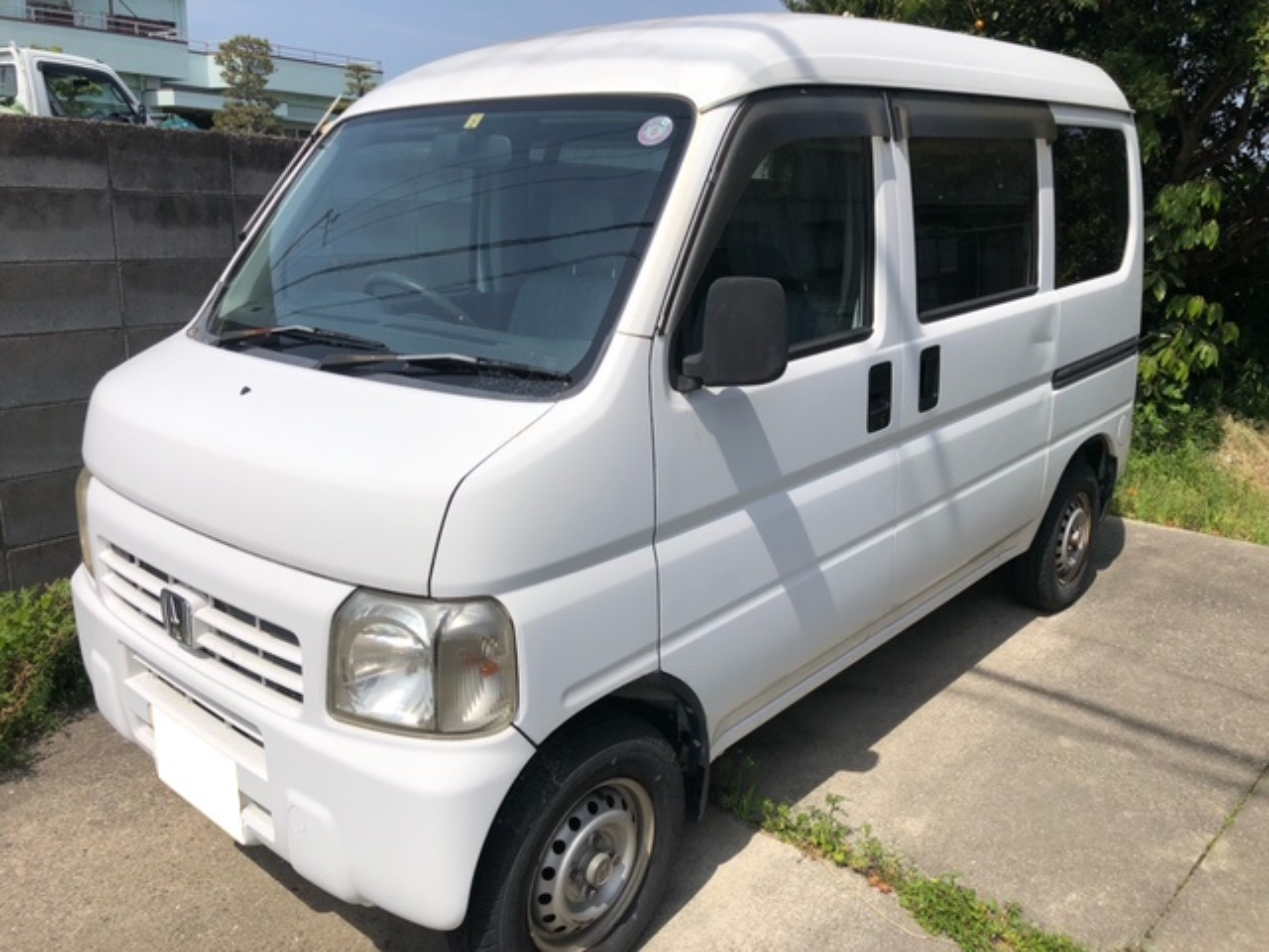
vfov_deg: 49.7
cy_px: 476
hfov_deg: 63.4
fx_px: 1026
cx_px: 634
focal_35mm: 28
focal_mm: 4
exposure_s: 1/4367
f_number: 1.8
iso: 20
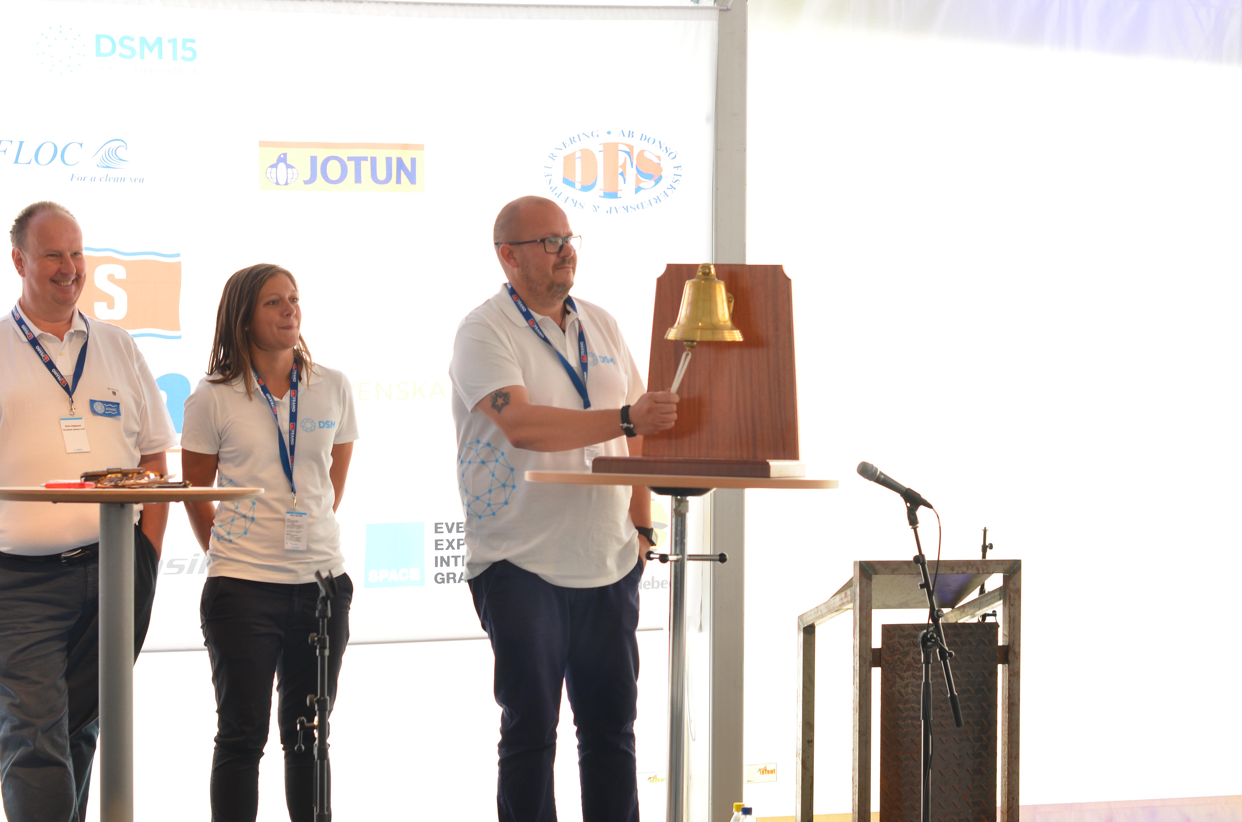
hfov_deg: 27.0
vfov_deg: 18.1
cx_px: 621
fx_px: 2582
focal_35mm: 75
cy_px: 411
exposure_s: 1/50
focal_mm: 50
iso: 200
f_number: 3.5
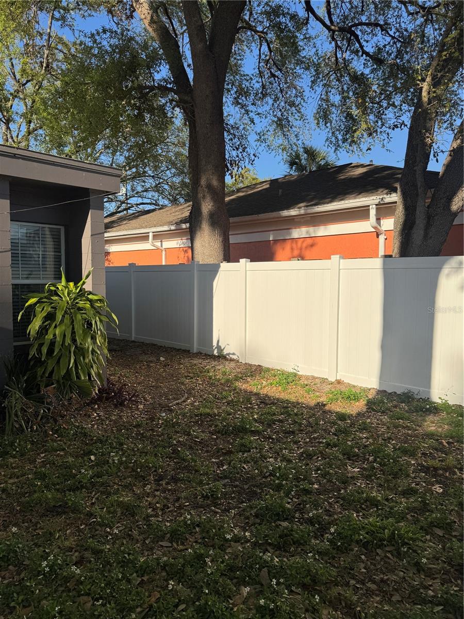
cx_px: 232
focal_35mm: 24
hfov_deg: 56.8
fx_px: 429
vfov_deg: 71.6
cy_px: 310
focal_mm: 6.76
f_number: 1.78
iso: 80
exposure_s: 1/6410
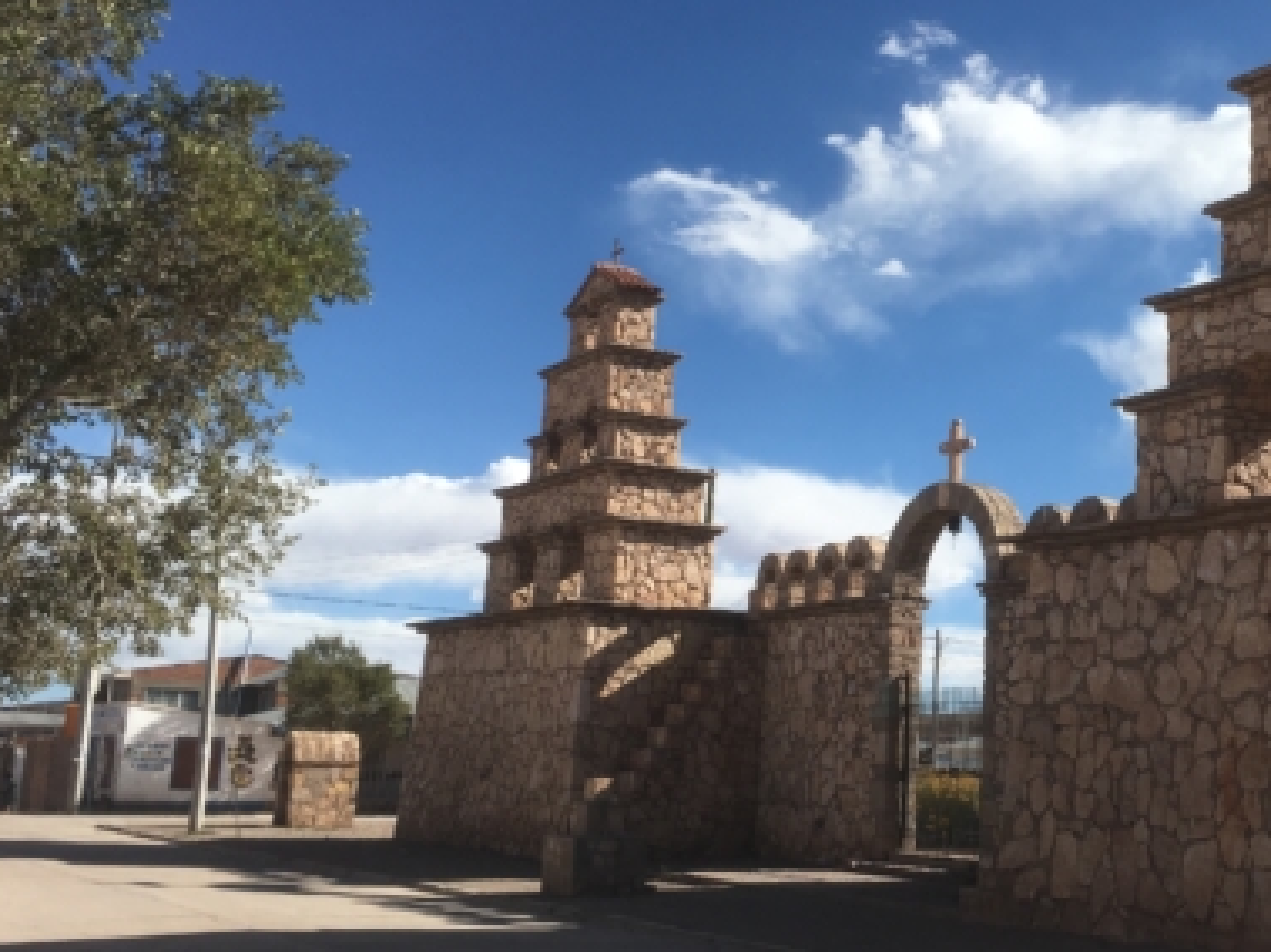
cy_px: 409
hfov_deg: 37.7
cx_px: 989
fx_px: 1799
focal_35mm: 49
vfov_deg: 29.6
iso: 25
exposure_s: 1/1789
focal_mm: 4.15
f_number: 2.2
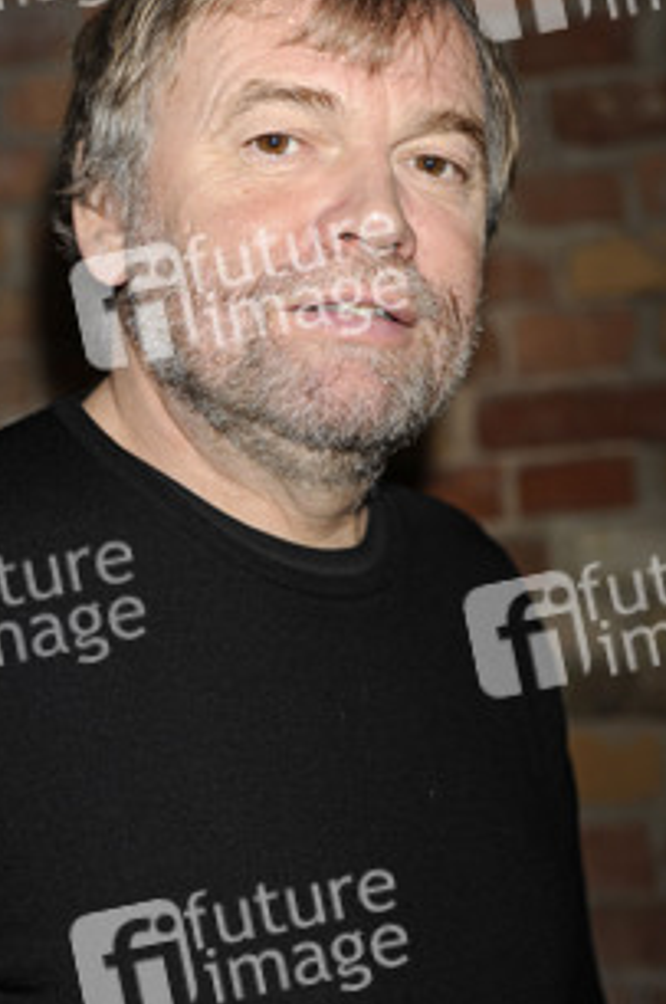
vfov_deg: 28.1
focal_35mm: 72
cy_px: 456
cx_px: 335
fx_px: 2005
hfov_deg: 18.9
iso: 800
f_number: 3.5
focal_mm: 55
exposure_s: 1/100
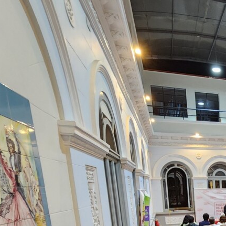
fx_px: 236
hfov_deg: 38.8
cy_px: 235
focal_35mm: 32
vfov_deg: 42.6
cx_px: 266
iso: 320
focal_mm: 2.2
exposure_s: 1/60
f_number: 2.2
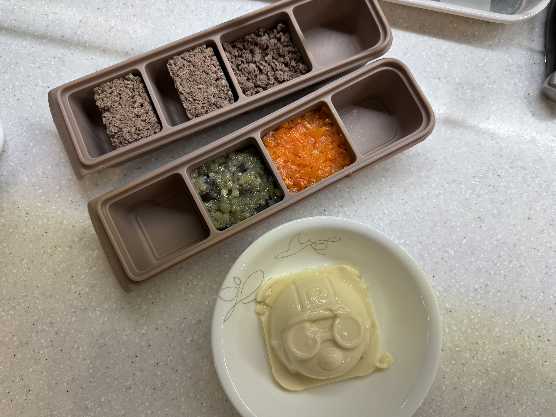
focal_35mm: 24
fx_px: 385
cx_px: 278
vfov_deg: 56.8
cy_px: 208
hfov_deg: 71.6
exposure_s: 1/121
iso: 100
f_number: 1.78
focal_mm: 6.76
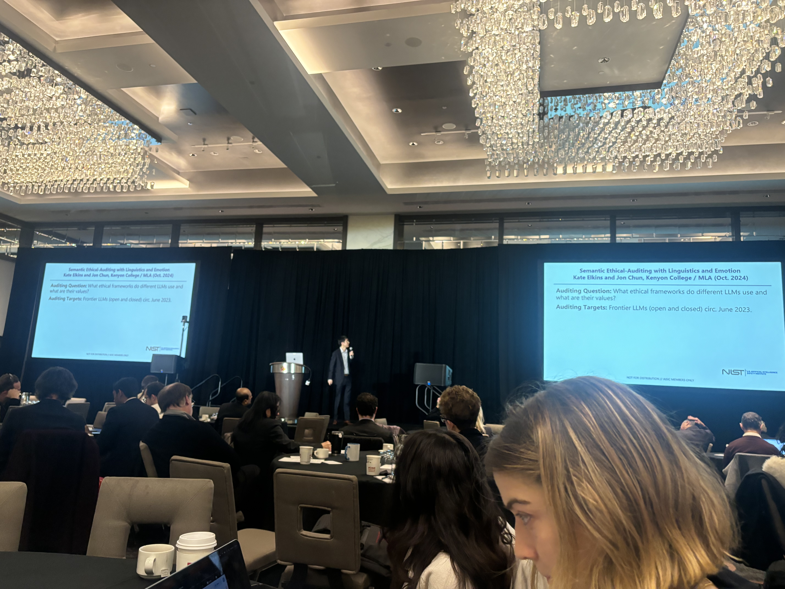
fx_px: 590
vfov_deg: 53.1
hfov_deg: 67.3
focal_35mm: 26
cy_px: 294
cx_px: 392
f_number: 1.6
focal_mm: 5.96
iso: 400
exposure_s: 1/55
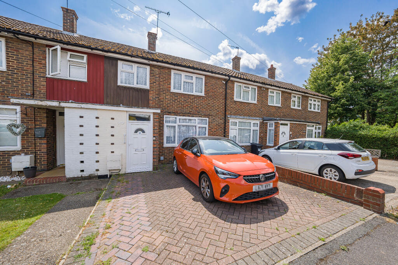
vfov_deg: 85.4
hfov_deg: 108.3
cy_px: 132
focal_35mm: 13
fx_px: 144
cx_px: 199
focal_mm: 13
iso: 320
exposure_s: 1/640
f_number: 9
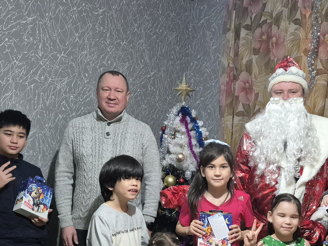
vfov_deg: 29.7
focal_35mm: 48
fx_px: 455
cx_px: 197
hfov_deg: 39.5
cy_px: 191
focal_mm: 5.4
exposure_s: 1/100
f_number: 1.8
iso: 1600
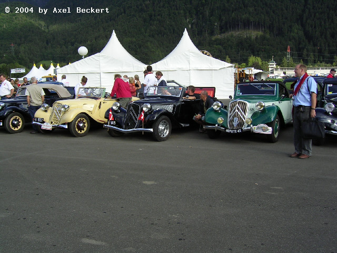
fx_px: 350
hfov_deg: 51.4
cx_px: 168
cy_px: 126
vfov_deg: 39.7
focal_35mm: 36
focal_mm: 5.6
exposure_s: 1/235
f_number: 4.8
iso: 50
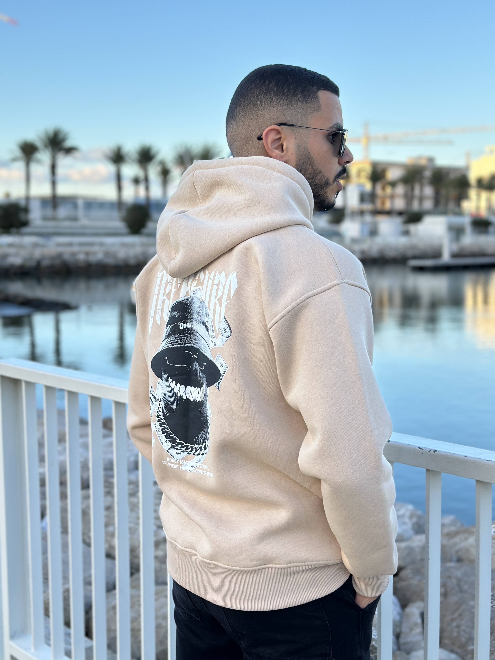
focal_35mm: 48
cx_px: 248
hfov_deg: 30.3
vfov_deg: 39.7
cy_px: 330
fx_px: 915
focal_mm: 6.86
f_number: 1.78
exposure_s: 1/1050
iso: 80
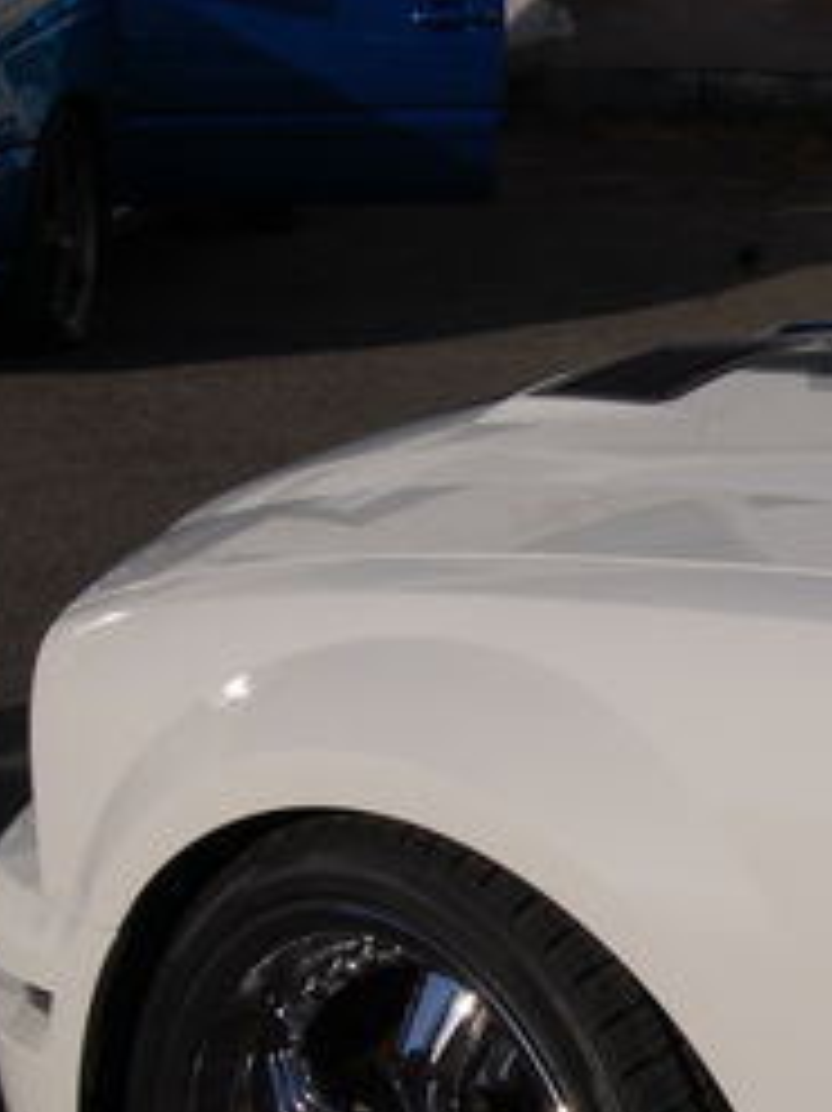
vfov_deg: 15.4
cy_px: 882
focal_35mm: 127
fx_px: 4073
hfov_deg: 11.5
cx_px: 940
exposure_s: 1/500
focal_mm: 34
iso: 200
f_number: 11
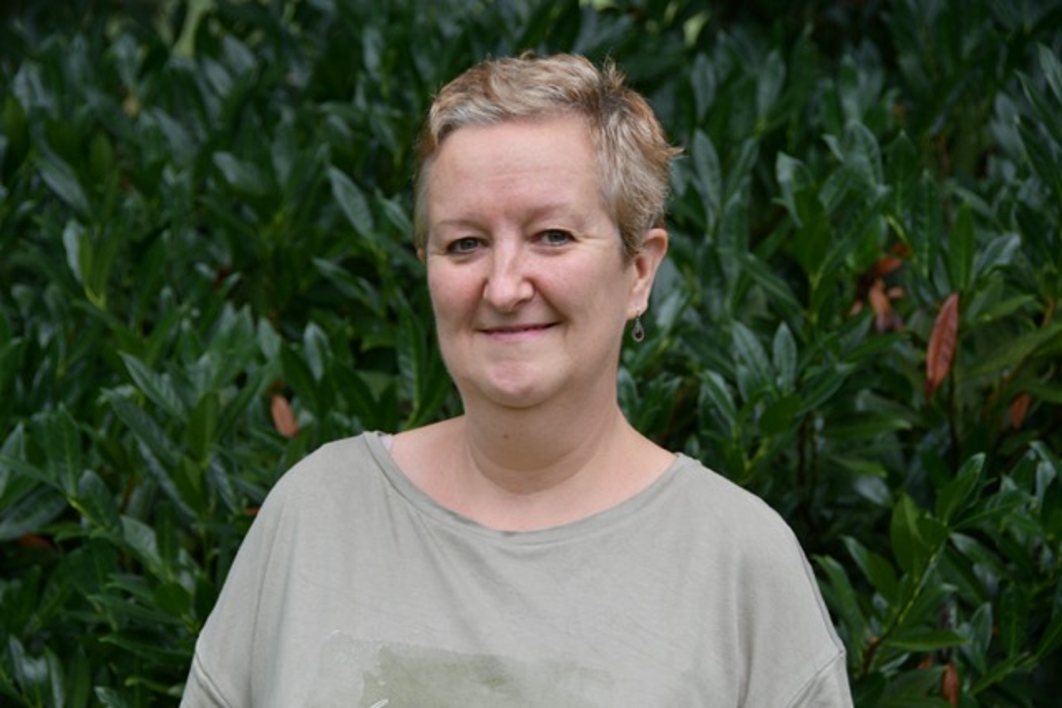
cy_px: 354
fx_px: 3541
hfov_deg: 17.1
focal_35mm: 120
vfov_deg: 11.4
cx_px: 531
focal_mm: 80
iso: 200
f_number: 5.6
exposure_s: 1/250
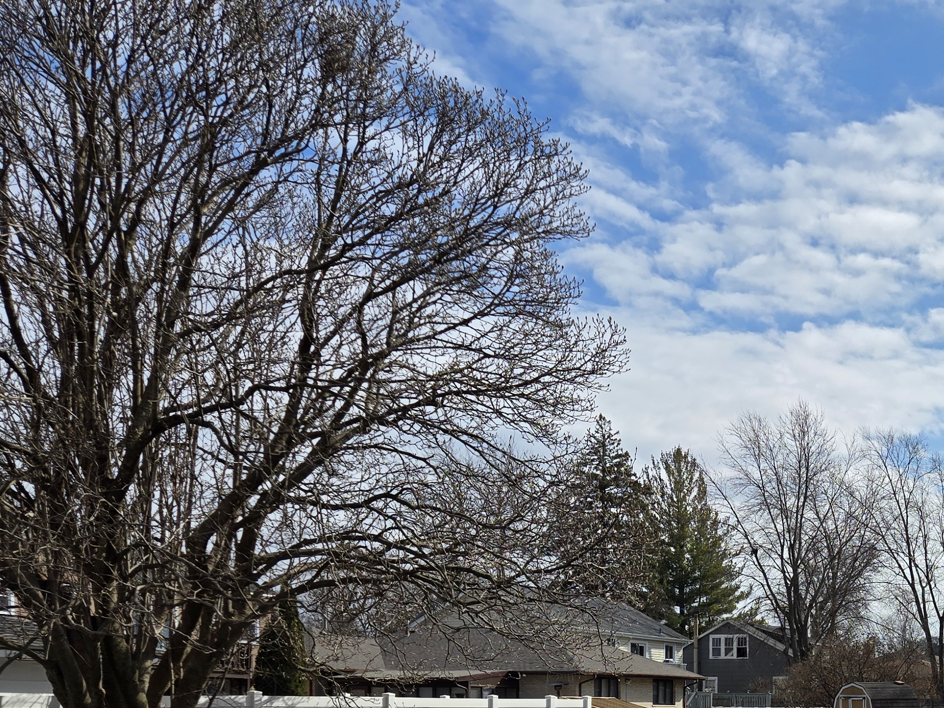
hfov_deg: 37.9
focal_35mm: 48
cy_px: 732
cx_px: 783
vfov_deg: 28.2
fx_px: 1309
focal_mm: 5.4
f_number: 1.8
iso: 25
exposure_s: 1/2701
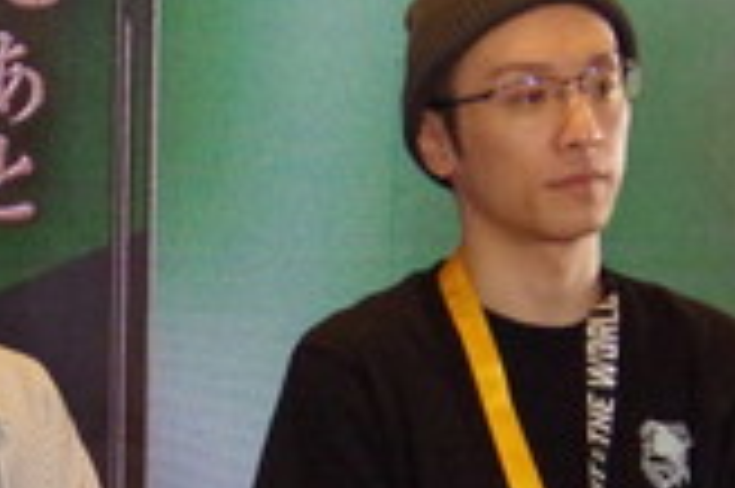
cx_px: -229
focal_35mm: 365
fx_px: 7445
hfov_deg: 5.6
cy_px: 616
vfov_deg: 3.7
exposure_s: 1/250
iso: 6400
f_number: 6.3
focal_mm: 78
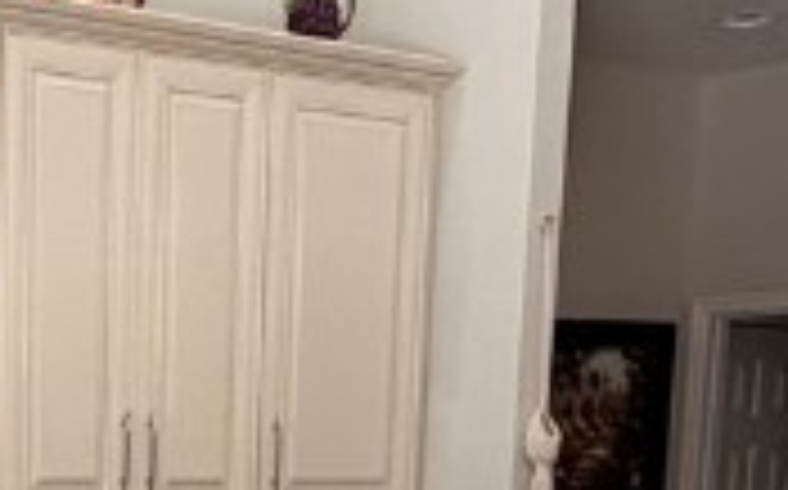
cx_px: -63
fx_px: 1867
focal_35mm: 87
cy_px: 809
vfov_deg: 13.8
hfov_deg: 22.6
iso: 160
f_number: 2.2
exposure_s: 1/120
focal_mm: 2.22
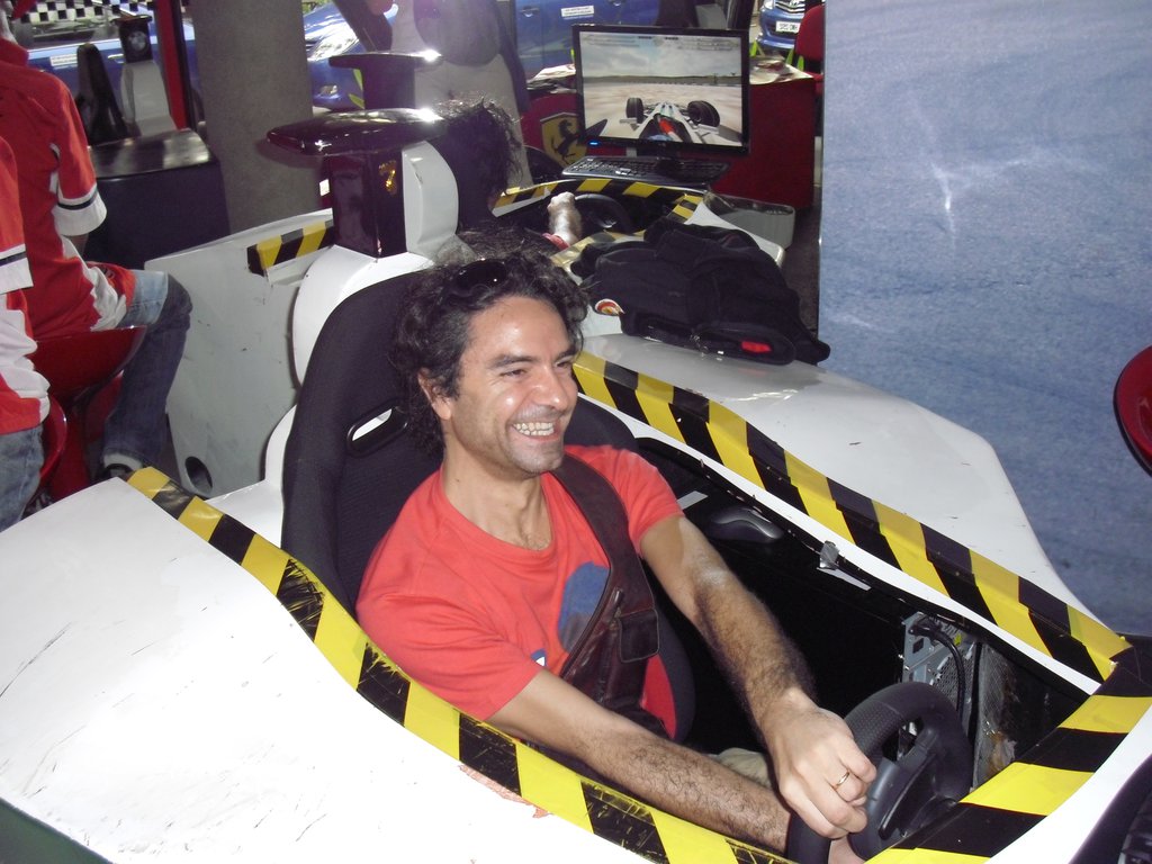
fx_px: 1265
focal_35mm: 38
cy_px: 432
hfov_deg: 49.0
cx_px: 576
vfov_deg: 37.7
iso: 200
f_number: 2.8
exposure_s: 1/60
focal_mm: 6.2
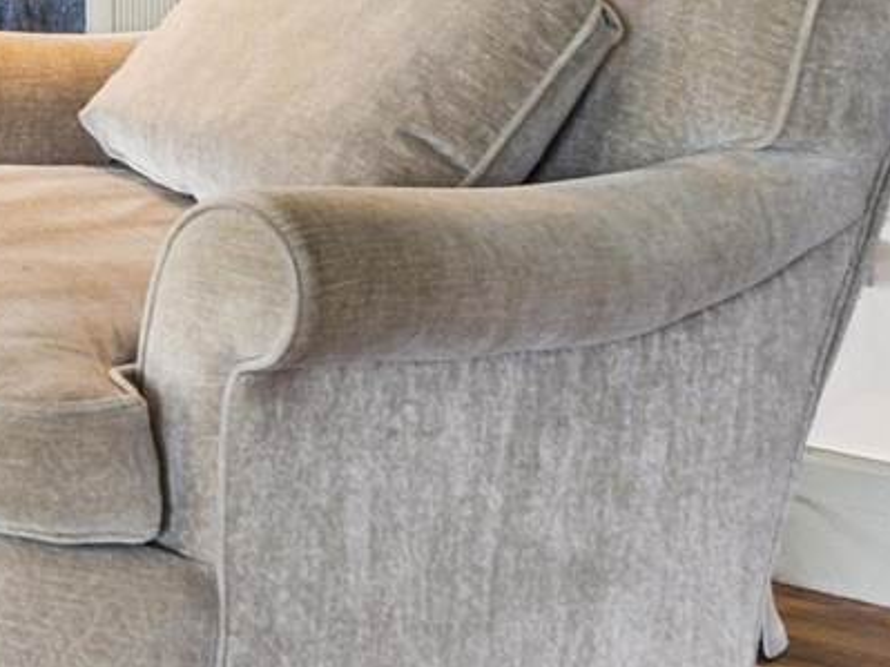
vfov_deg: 9.6
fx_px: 3804
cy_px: -504
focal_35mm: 148
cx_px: -1031
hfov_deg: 11.6
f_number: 8
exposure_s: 1/4
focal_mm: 20
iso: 800
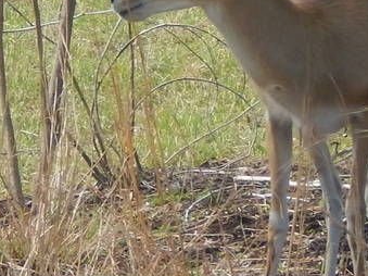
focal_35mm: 1094
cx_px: -226
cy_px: -1
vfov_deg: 1.4
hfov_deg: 1.8
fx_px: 11626
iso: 125
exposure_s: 1/200
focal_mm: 41.7
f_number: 5.6
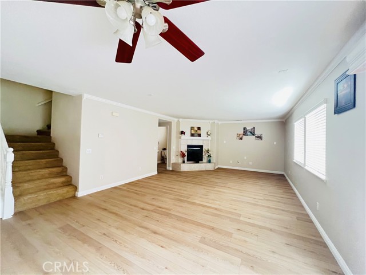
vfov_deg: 89.9
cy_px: 138
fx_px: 137
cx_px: 183
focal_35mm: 13
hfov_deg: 106.2
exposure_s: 1/43
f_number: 1.8
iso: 1000
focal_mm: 1.57
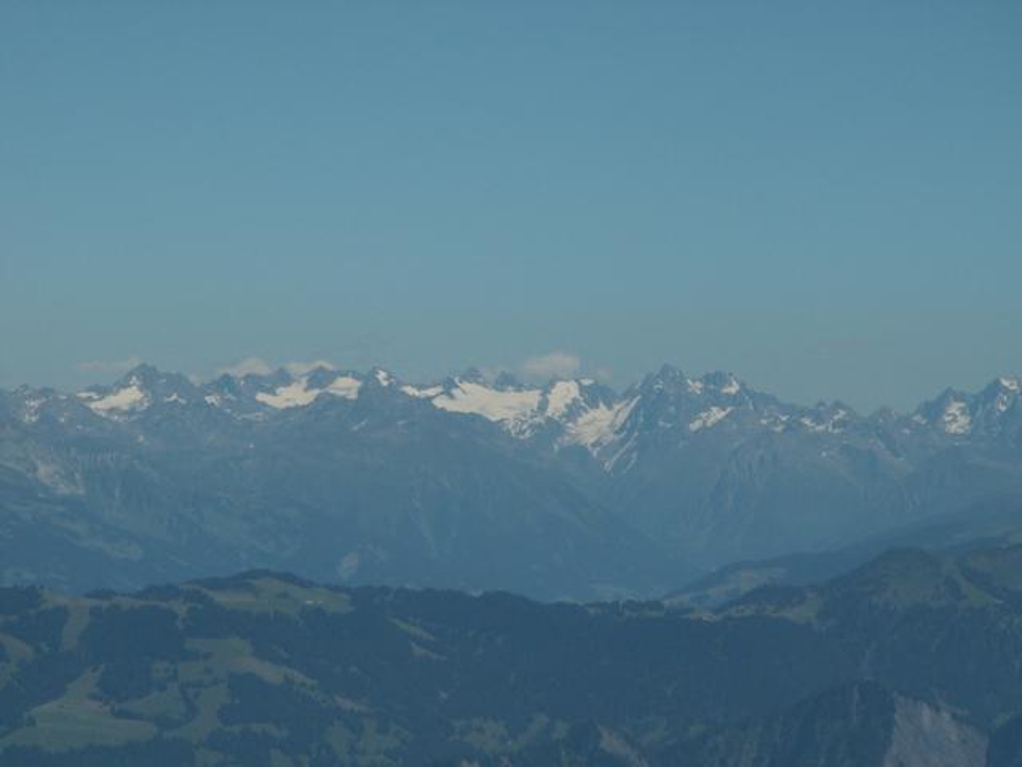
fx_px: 5403
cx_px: 511
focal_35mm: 183
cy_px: 384
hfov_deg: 10.8
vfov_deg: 8.1
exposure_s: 1/320
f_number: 8
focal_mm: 29.98
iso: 50
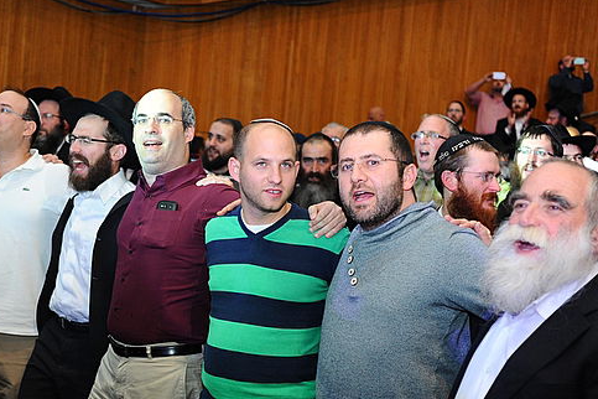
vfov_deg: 23.1
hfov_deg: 34.1
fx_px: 963
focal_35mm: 58
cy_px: 303
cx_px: 182
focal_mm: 35
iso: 1600
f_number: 3.2
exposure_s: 1/160
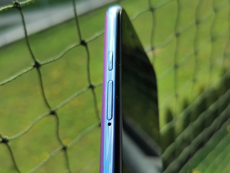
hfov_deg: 45.8
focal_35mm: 41
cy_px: 86
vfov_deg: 35.1
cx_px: 115
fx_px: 272
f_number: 1.6
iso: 50
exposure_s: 1/934
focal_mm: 5.56
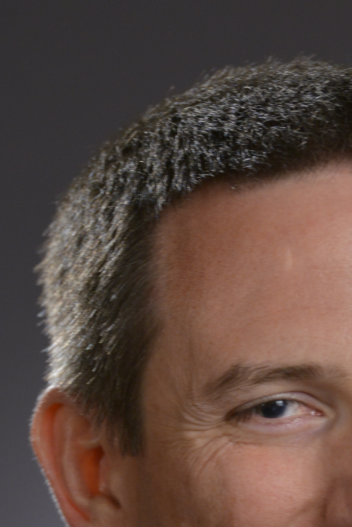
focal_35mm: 521
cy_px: 479
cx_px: 304
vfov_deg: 4.0
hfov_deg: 2.6
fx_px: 7639
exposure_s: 1/160
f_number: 5
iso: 1000
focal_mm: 200
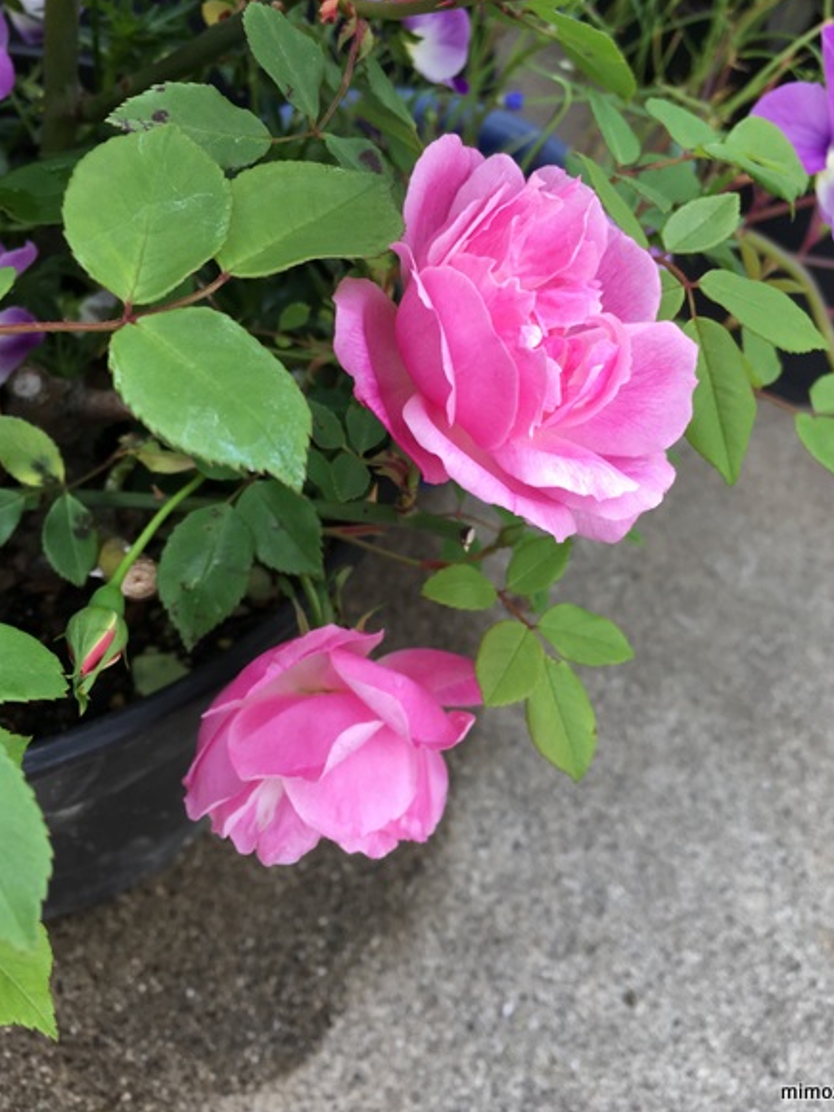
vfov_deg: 56.8
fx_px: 1028
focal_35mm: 32
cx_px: 426
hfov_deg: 44.2
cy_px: 516
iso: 25
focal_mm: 4.15
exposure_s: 1/120
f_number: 2.2
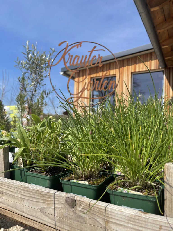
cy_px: 116
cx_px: 86
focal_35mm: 26
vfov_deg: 67.3
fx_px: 173
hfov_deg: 53.1
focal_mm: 5.1
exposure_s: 1/3257
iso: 32
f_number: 1.6
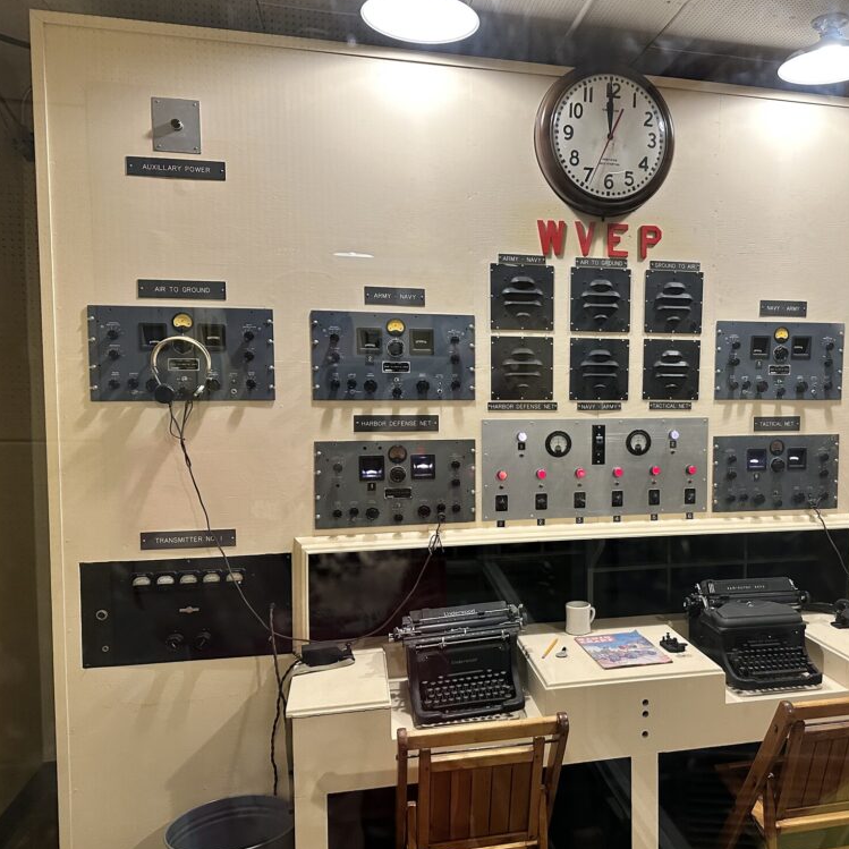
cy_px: 427
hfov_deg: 54.4
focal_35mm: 29
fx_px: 805
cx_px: 574
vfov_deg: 55.6
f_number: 1.78
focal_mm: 6.86
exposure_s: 1/60
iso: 400
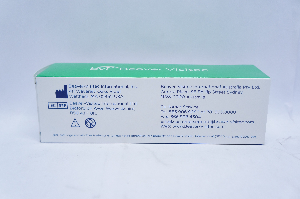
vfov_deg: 31.8
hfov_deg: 46.4
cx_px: 150
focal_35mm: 42
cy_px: 100
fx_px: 350
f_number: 4
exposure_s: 1/160
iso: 800
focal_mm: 28
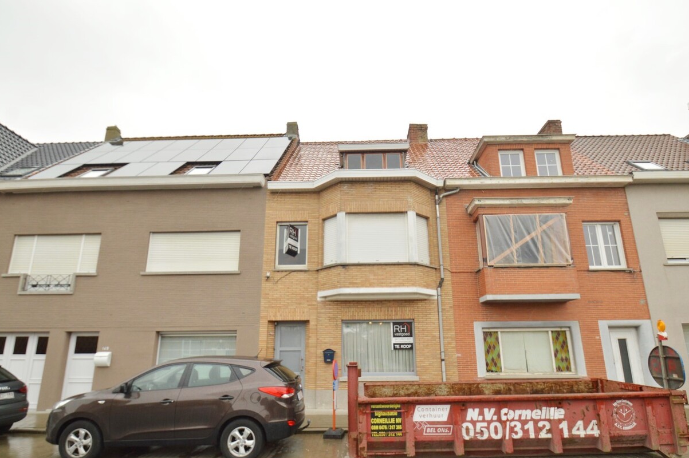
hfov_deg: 88.1
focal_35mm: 19
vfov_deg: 65.5
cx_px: 370
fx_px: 355
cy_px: 255
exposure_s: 1/125
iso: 400
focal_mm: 11
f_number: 5.6
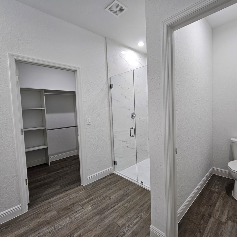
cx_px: 133
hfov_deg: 87.0
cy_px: 116
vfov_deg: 87.4
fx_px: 124
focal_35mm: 16
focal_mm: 2.2
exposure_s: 1/60
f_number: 2.2
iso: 100
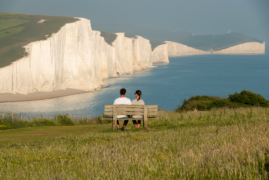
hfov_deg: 10.7
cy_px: 90
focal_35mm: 192
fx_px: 1435
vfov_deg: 7.2
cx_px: 134
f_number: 6.3
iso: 200
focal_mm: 70.27
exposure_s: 1/1000
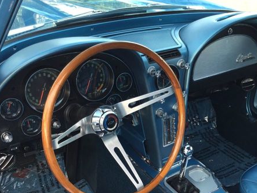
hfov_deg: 42.0
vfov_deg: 31.9
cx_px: 143
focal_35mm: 45
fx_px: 334
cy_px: 131
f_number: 2.4
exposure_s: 1/120
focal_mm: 3.3
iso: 40
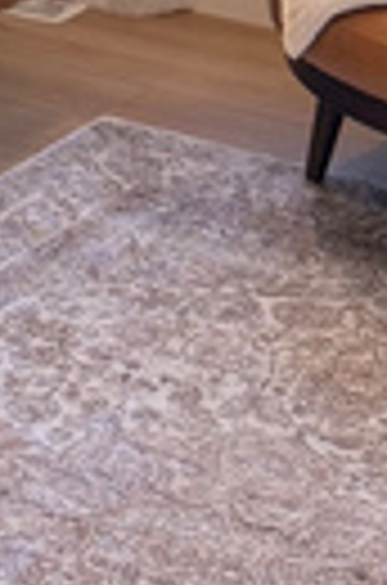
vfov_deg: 10.6
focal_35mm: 148
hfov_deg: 8.8
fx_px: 2399
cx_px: -306
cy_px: -1062
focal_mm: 6.76
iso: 100
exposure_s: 1/190
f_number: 1.78
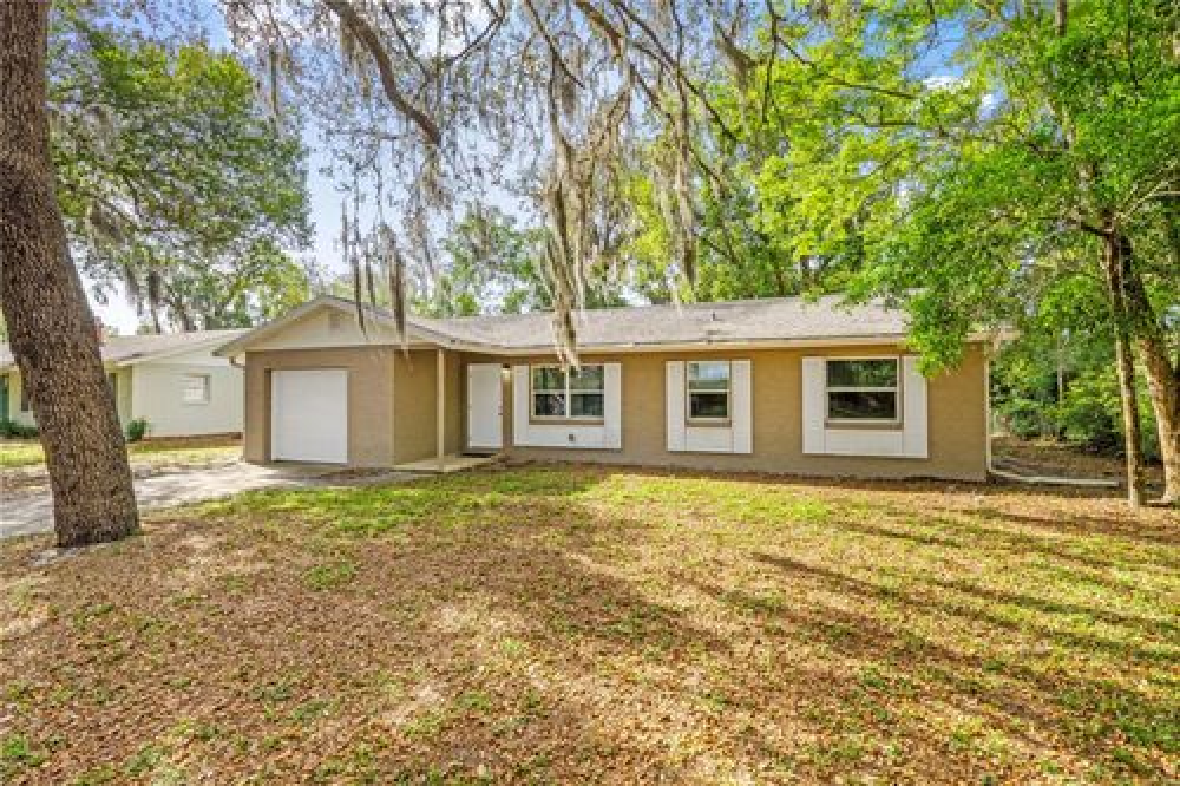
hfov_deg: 95.0
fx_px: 541
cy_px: 393
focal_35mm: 16
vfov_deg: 72.0
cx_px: 590
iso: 250
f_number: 9
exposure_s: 1/2000
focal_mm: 11
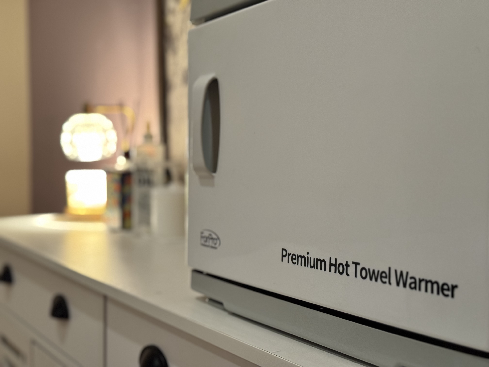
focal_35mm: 48
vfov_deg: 30.3
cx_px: 244
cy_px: 184
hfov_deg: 39.7
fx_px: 678
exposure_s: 1/30
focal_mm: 6.76
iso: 400
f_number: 1.78
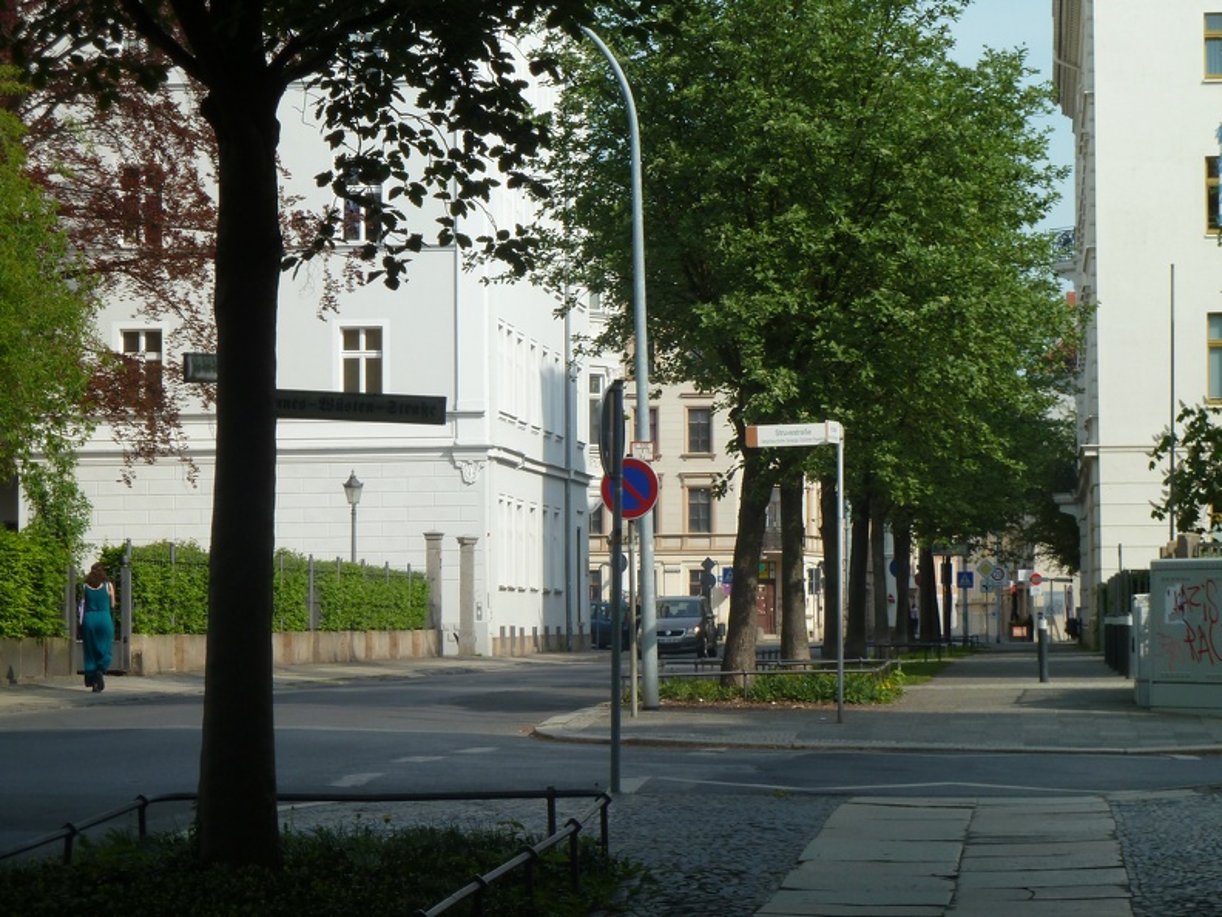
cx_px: 611
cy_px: 458
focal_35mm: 104
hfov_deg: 18.9
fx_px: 3671
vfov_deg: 14.2
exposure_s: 1/400
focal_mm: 17
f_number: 4.3
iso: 80
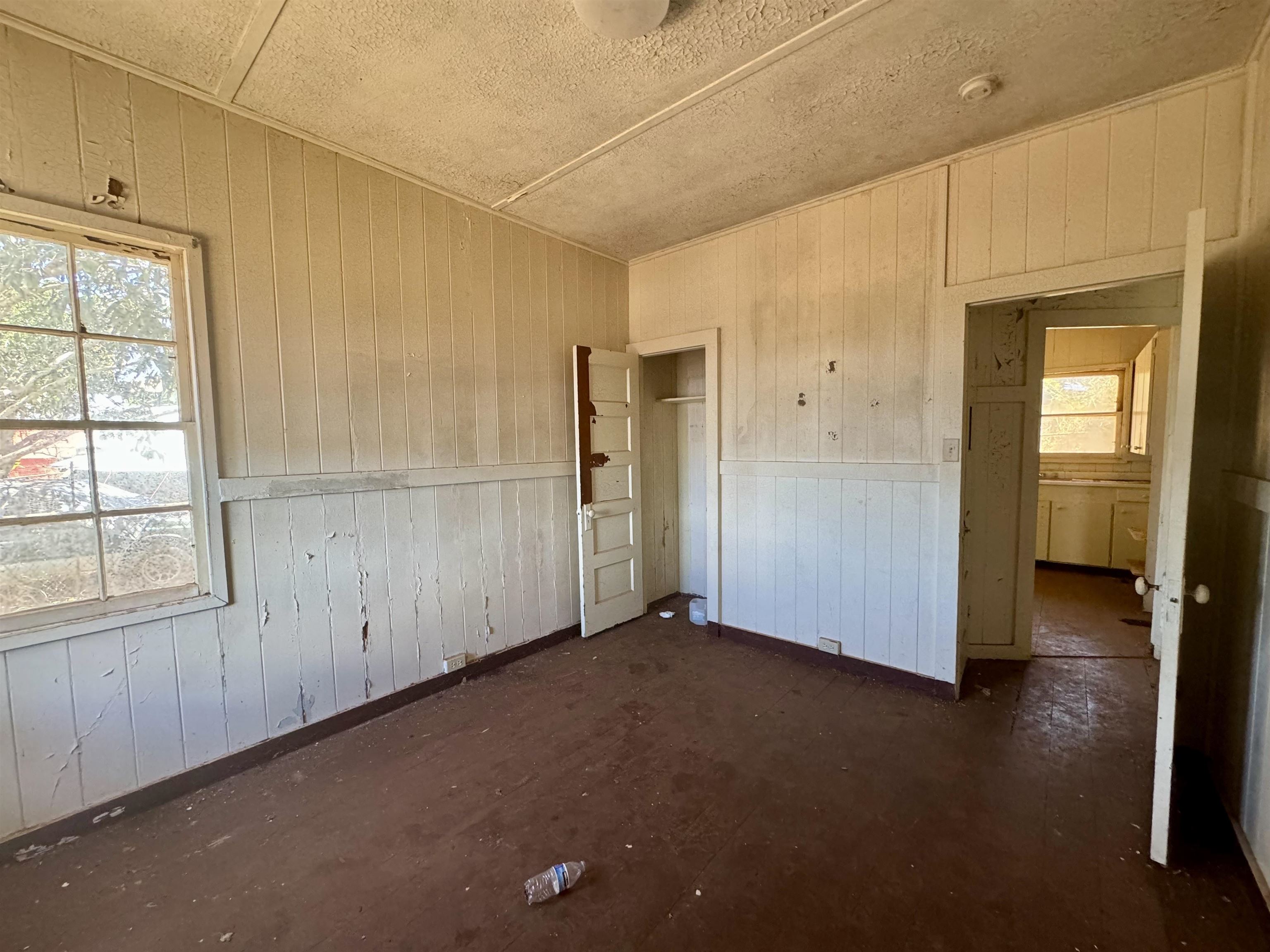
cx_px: 635
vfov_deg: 85.7
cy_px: 476
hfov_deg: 102.1
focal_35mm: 14
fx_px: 514
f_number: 2.2
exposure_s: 1/92
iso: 320
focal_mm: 2.22
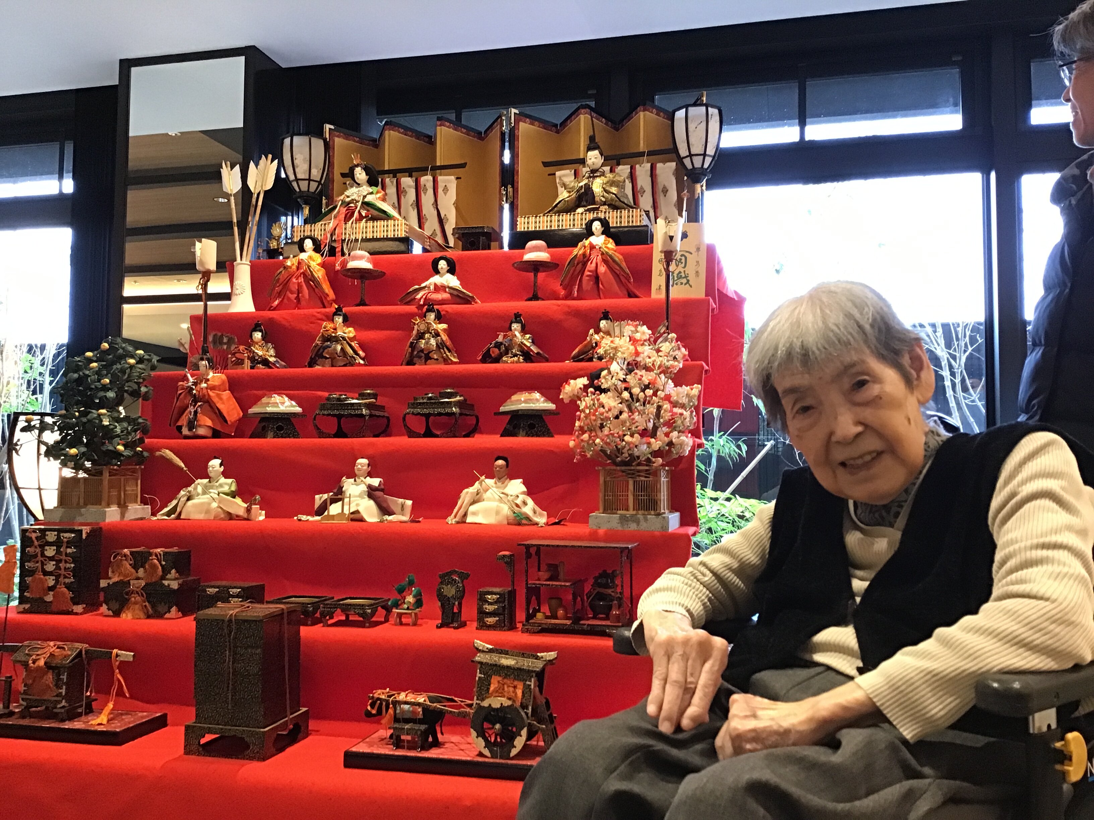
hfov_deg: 58.4
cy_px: 410
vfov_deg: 45.4
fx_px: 980
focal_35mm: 31
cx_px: 547
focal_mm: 3.3
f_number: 2.4
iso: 160
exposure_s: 1/30
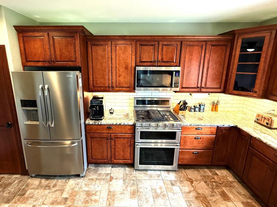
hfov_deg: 90.7
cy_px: 90
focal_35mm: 17
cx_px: 124
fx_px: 136
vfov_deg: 74.3
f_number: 2.2
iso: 400
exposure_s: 1/60
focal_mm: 2.22
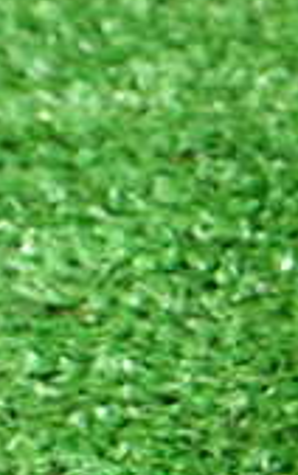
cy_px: 363
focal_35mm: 113
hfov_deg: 9.8
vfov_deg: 18.3
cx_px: 787
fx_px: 1465
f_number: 2.3
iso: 800
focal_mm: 5.4
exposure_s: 1/30
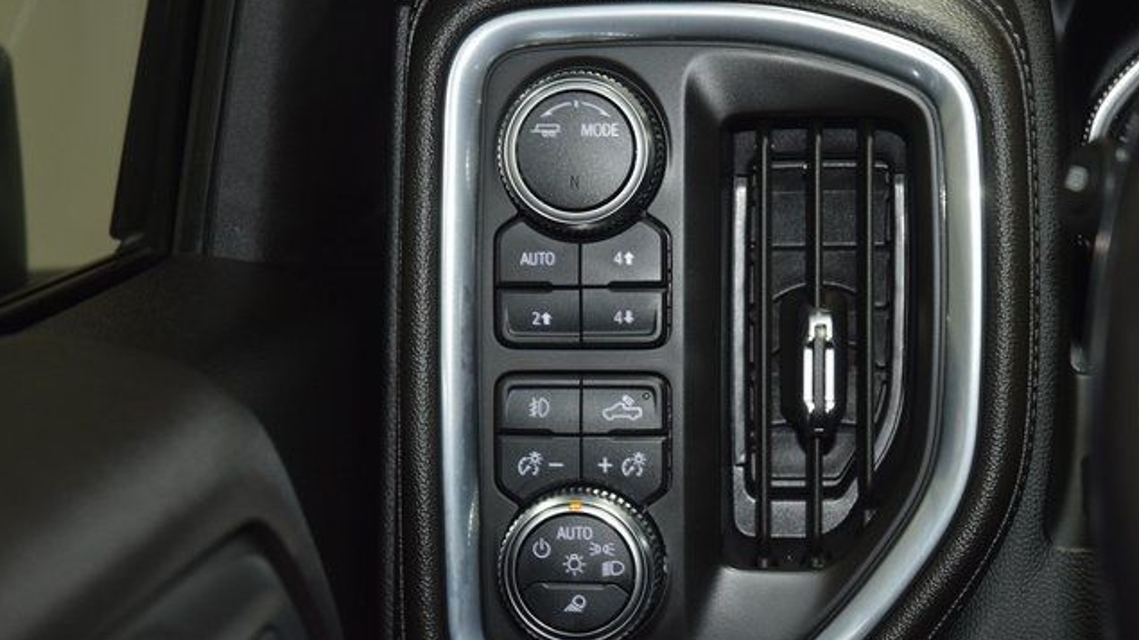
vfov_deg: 15.9
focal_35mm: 76
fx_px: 2295
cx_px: 567
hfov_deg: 27.9
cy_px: 358
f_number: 4.5
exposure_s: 1/20
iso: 1100
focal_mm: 48
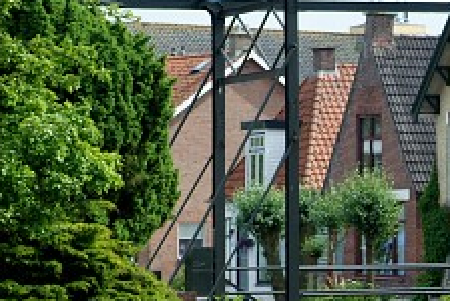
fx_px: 3217
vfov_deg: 5.4
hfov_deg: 8.0
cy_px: 204
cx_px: 400
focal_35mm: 257
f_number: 9.5
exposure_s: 1/250
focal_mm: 85
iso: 400
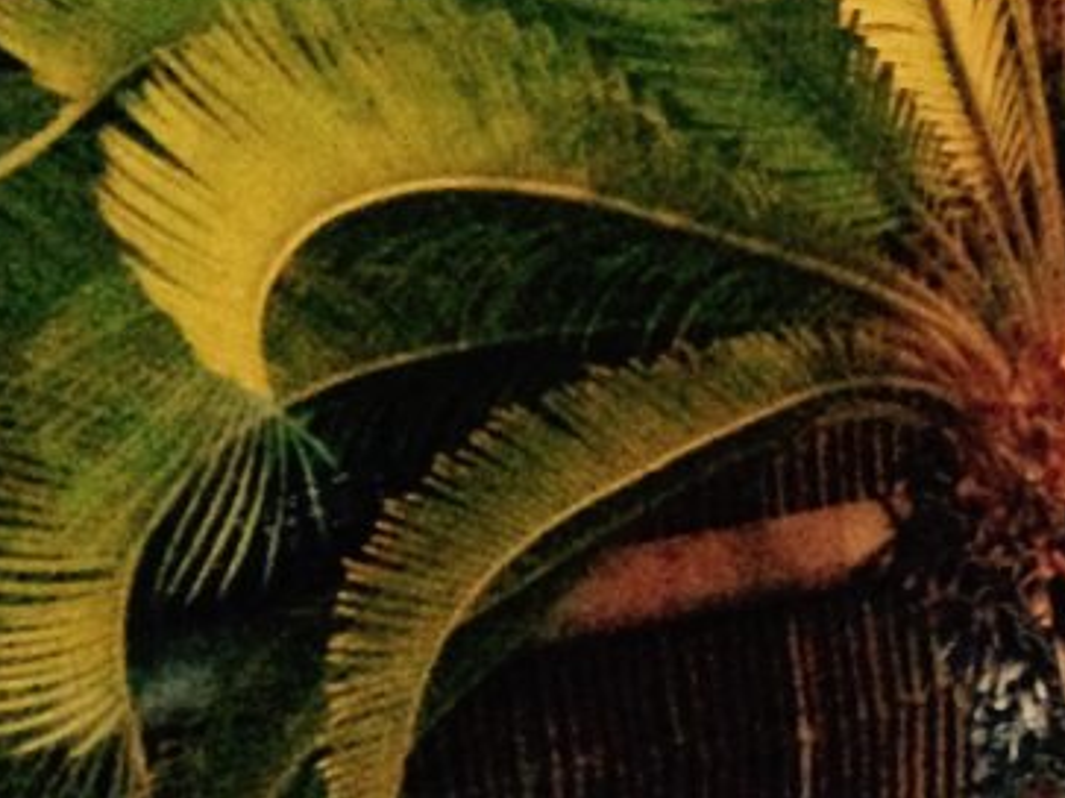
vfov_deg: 10.3
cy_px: -169
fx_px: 4337
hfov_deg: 12.5
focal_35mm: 141
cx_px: 2024
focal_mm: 4.12
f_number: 2.4
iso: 800
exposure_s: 1/15
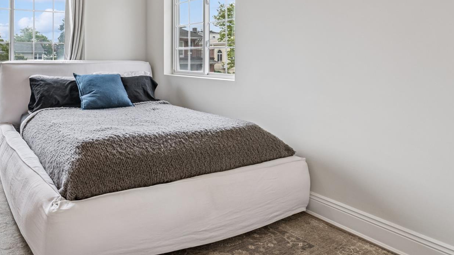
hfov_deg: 68.1
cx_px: 124
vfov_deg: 43.3
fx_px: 313
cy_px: 71
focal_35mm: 26
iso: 640
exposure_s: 1/40
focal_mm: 15
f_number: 14
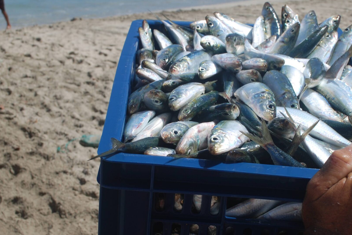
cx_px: 211
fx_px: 607
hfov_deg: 32.2
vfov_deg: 22.0
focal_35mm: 62
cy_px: 126
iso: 100
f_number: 8
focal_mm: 26
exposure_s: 1/250
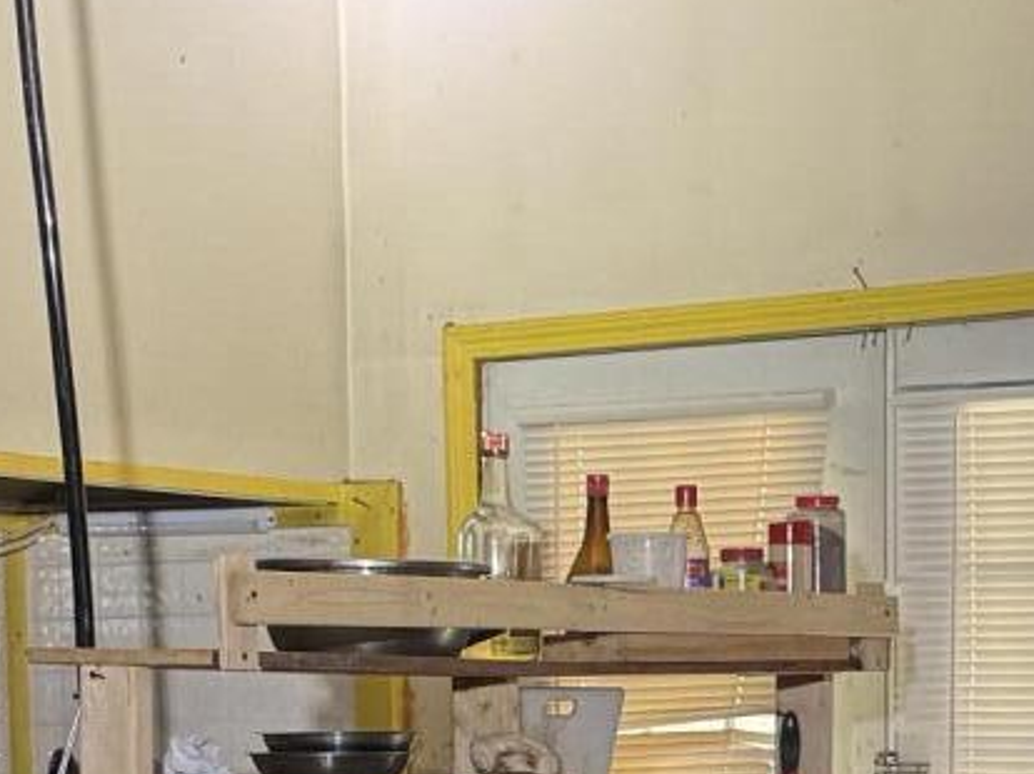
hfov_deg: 17.0
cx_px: 507
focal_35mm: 116
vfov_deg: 12.3
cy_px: 1081
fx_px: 3463
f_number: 1.78
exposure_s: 1/62
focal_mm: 6.76
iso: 200
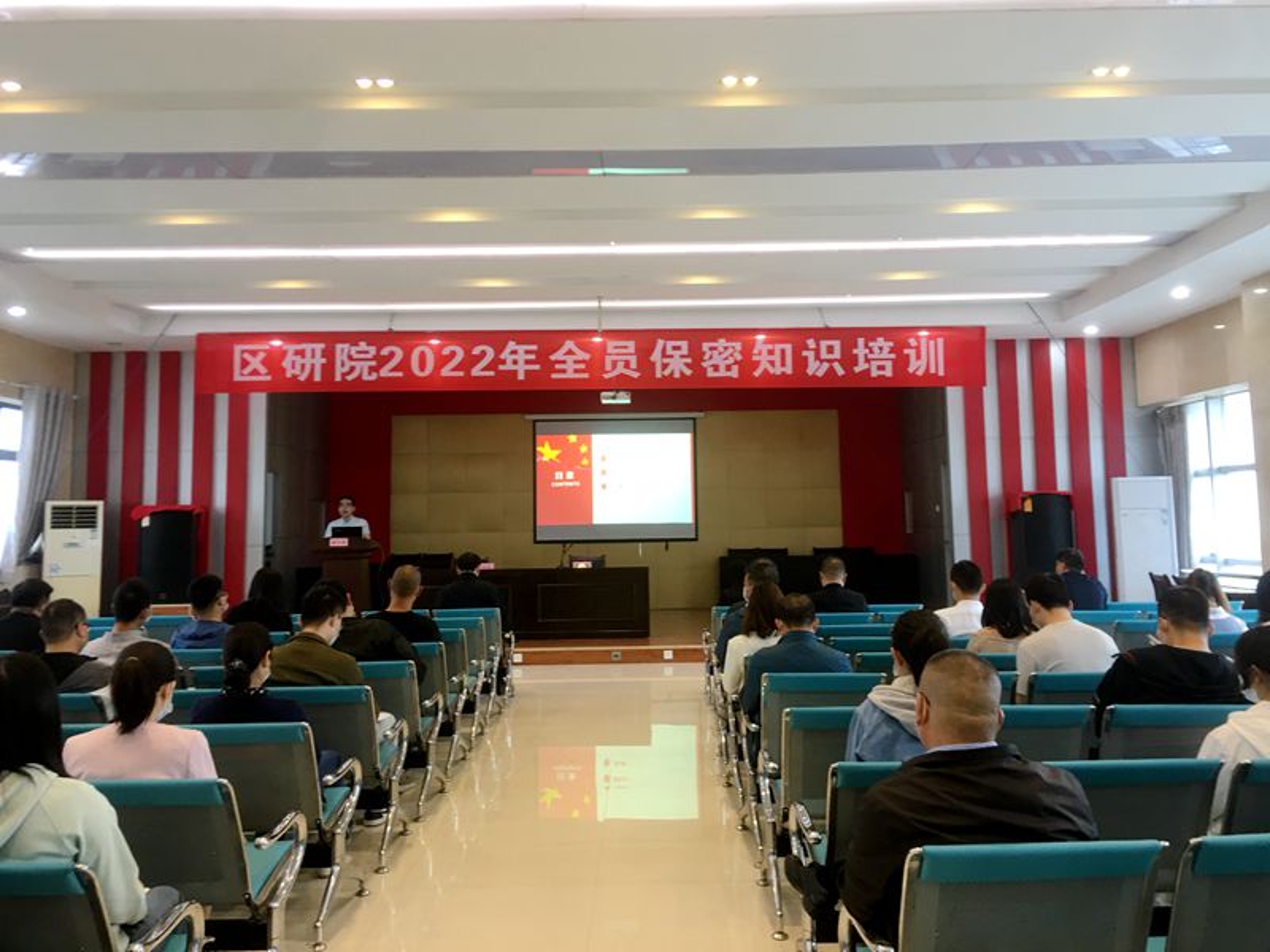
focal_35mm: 29
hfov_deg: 61.7
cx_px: 635
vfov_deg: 48.2
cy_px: 476
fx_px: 1064
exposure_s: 1/17
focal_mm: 4.15
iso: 40
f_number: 2.2
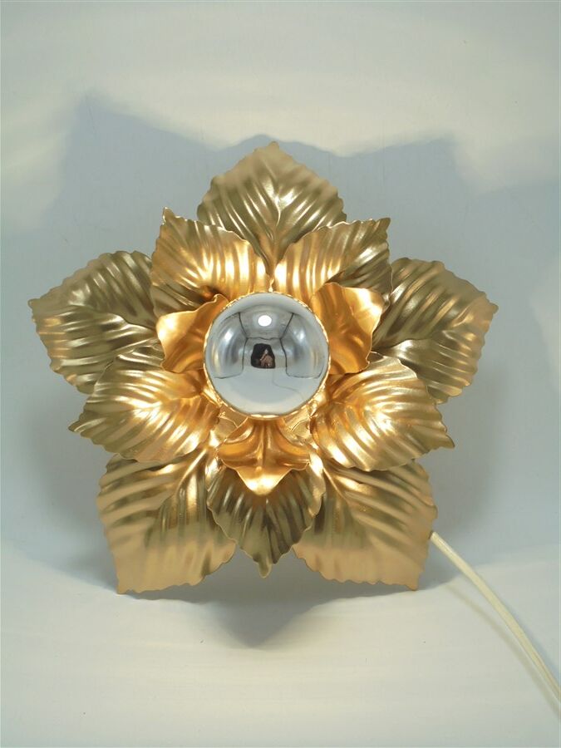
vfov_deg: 49.0
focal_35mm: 38
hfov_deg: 37.7
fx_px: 821
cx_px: 280
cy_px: 374
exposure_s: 1/125
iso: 100
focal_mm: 6.9
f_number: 4.2
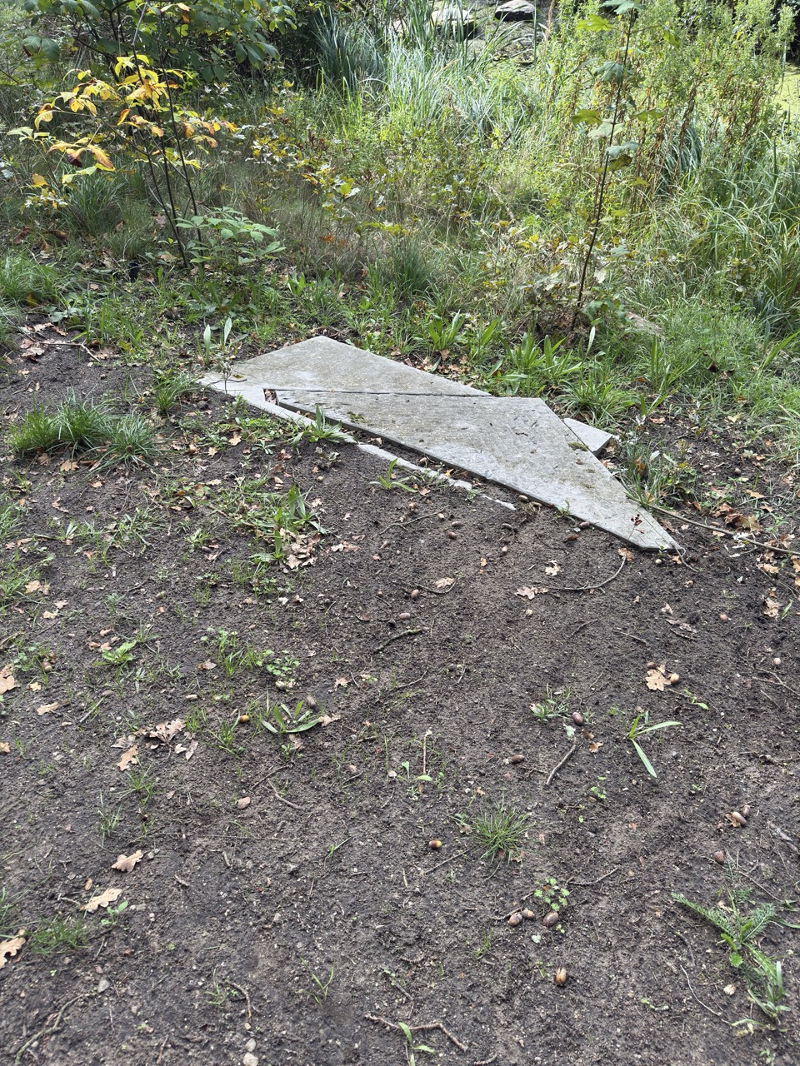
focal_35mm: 24
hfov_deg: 56.8
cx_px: 400
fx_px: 740
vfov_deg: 71.6
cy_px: 533
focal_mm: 6.76
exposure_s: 1/671
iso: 80
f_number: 1.78
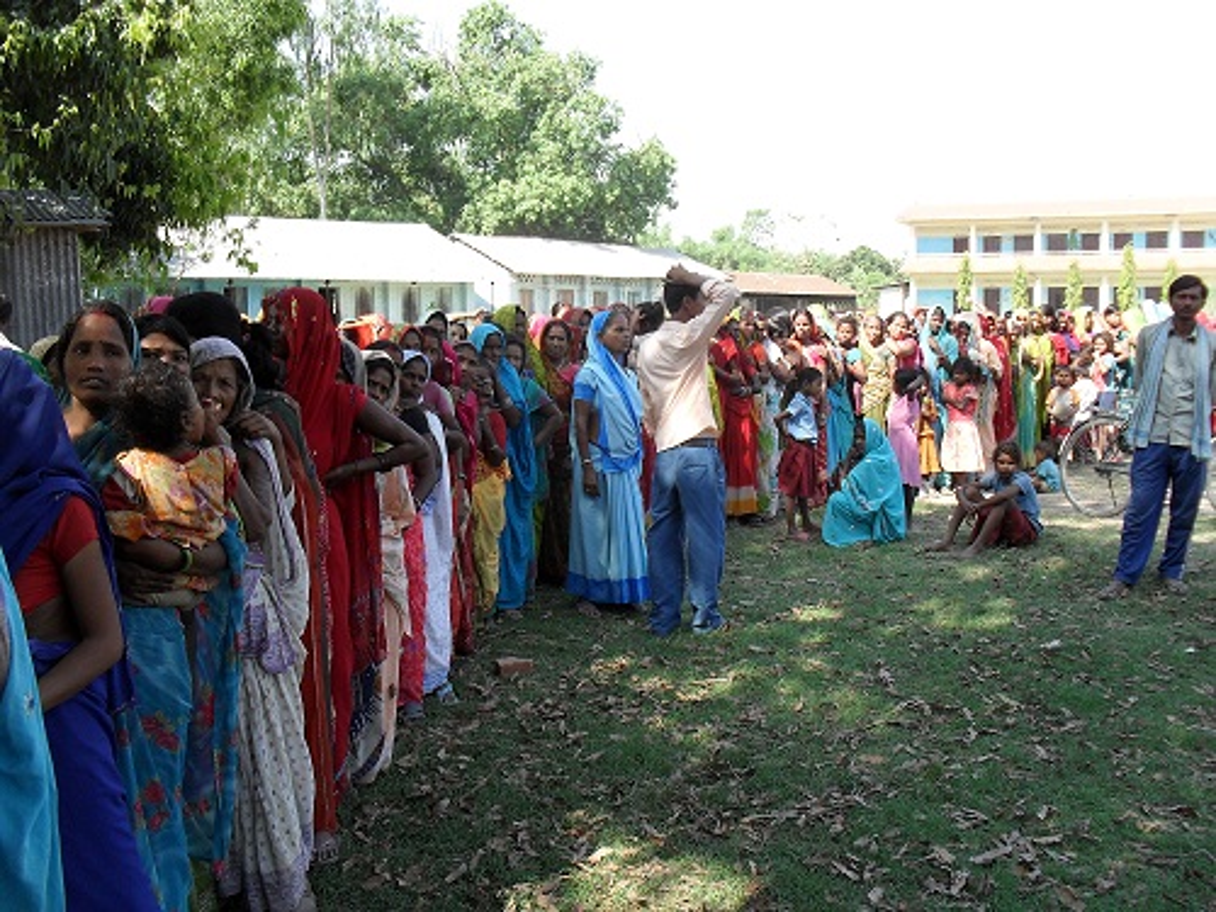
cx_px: 608
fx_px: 1229
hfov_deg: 52.6
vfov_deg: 40.7
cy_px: 456
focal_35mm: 35
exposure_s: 1/250
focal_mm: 6.3
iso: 100
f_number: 3.2
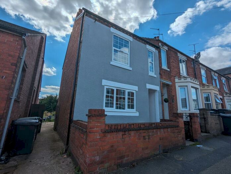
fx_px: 107
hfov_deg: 94.4
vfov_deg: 78.3
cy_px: 87
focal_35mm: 16
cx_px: 116
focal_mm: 2.35
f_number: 2.2
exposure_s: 1/3717
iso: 35
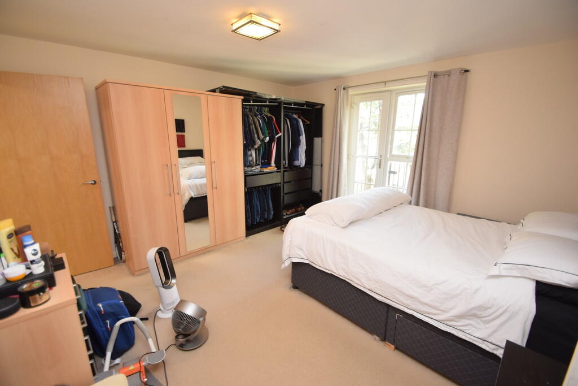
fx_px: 241
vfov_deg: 77.3
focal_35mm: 15
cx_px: 289
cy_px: 193
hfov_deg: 100.4
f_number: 3.5
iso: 900
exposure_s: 1/60
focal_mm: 10
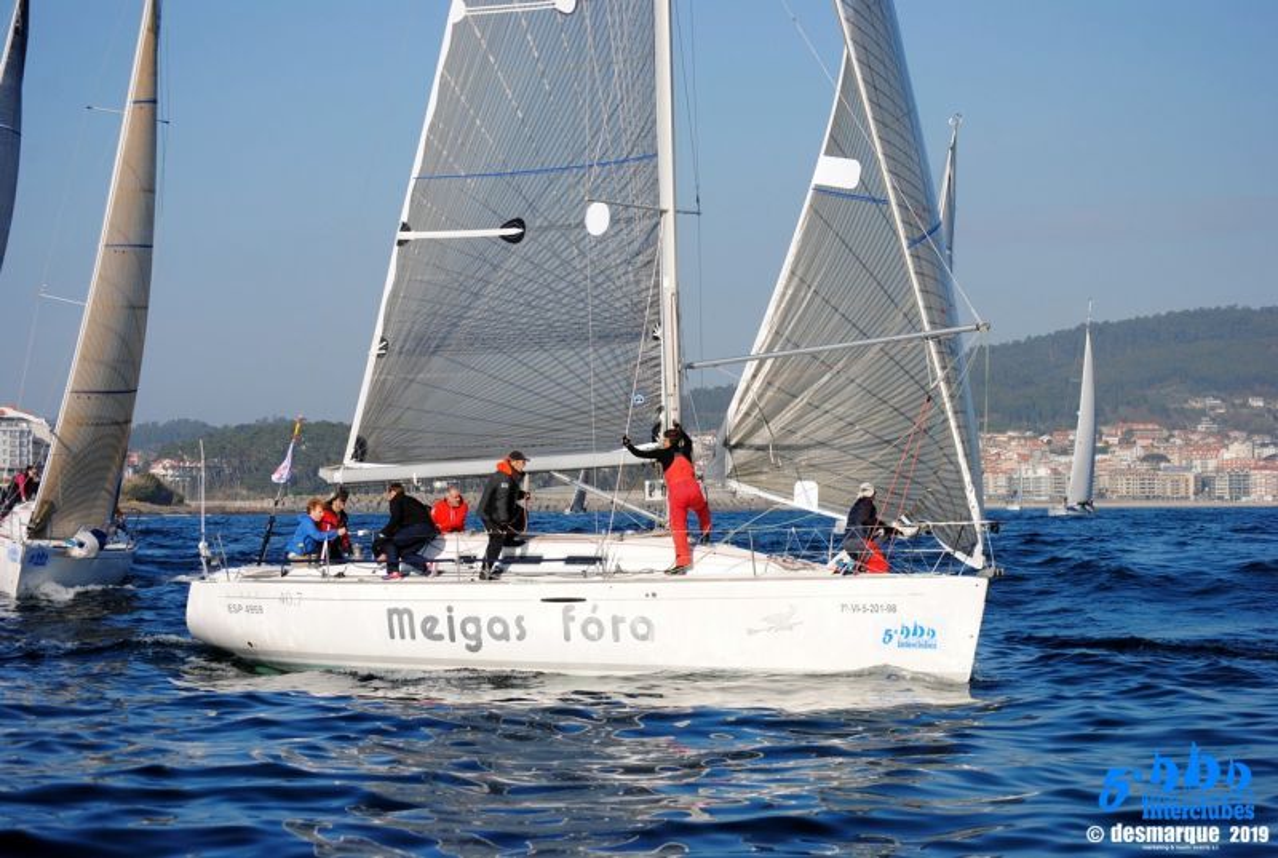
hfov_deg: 20.0
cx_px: 639
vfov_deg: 13.5
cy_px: 429
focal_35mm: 102
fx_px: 3628
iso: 100
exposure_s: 1/640
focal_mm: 68
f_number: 6.3
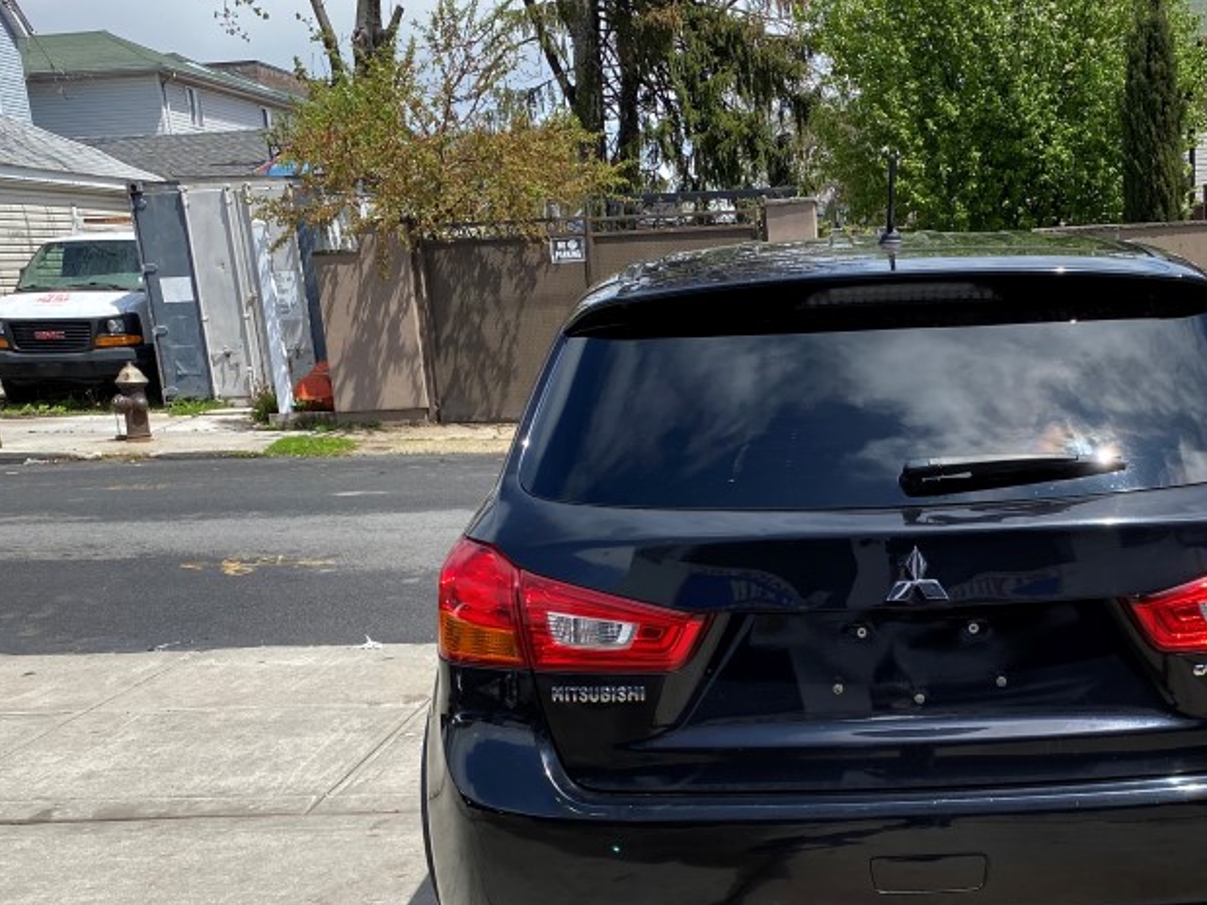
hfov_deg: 43.0
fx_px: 1499
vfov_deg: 33.1
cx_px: 848
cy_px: 648
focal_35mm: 43
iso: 32
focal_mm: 4.25
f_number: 1.8
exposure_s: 1/2227
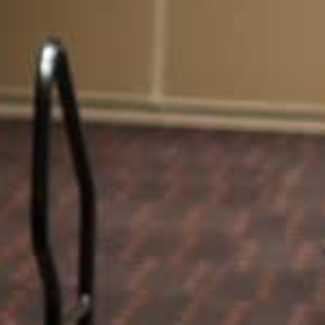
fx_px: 3091
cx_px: -407
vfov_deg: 6.0
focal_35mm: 291
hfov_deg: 5.8
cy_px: 112
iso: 1600
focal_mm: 50
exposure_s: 1/160
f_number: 2
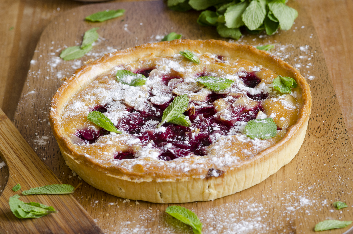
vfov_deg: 8.7
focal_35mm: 158
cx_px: 176
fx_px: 1541
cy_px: 117
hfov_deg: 13.1
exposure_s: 1/4
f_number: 7.1
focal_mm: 105
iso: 100
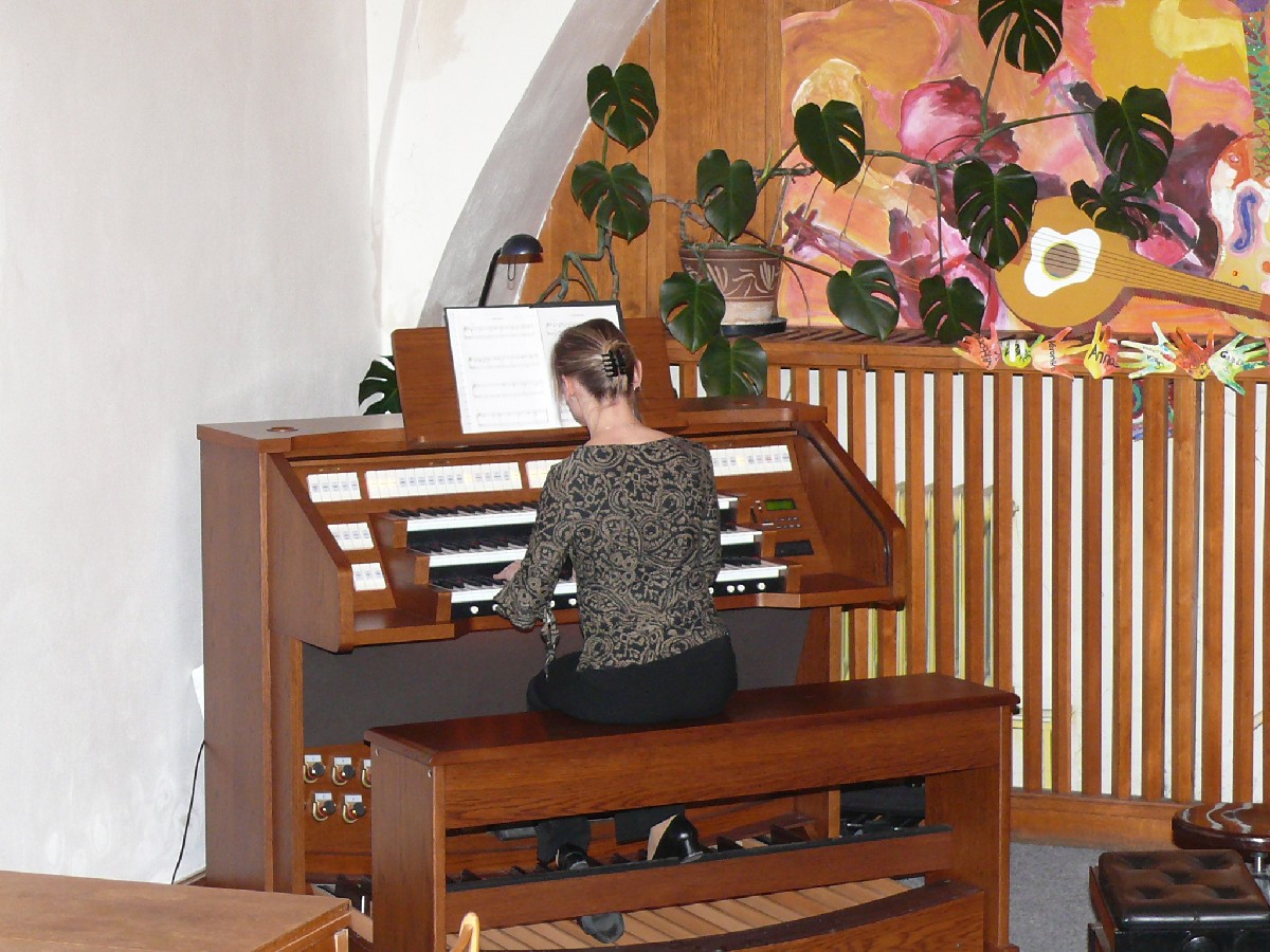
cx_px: 635
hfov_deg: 19.1
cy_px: 476
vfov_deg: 14.4
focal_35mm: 103
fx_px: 3779
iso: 200
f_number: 3.2
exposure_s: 1/30
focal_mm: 13.5
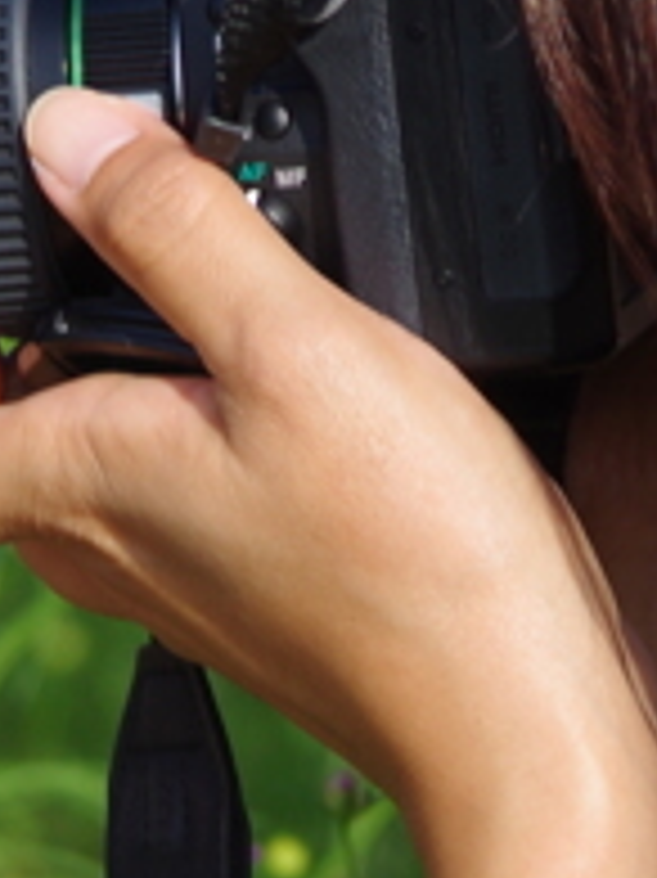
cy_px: 243
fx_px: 25841
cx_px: -63
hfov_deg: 1.5
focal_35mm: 1020
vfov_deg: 1.9
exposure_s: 1/320
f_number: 5.6
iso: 100
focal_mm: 135
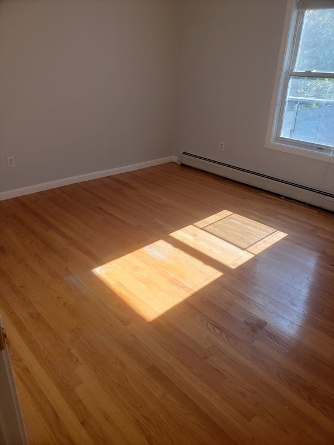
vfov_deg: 67.3
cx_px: 167
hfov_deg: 53.1
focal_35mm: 26
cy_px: 222
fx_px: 334
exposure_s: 1/171
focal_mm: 4.3
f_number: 2.4
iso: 50
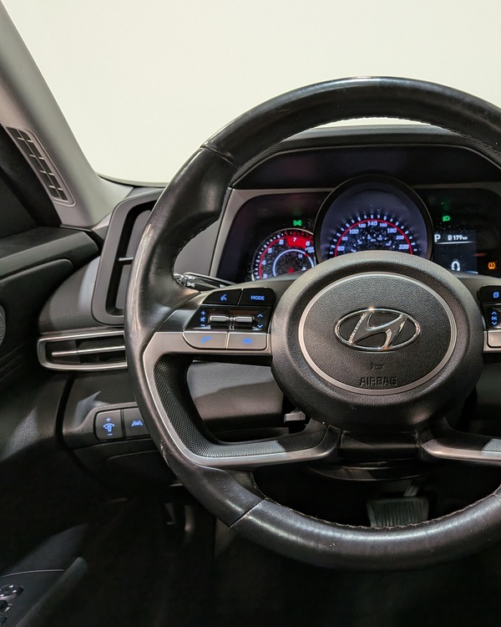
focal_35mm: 32
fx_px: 593
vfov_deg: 55.7
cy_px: 314
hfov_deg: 44.4
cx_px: 372
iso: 175
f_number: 1.7
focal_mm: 4.53
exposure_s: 1/100
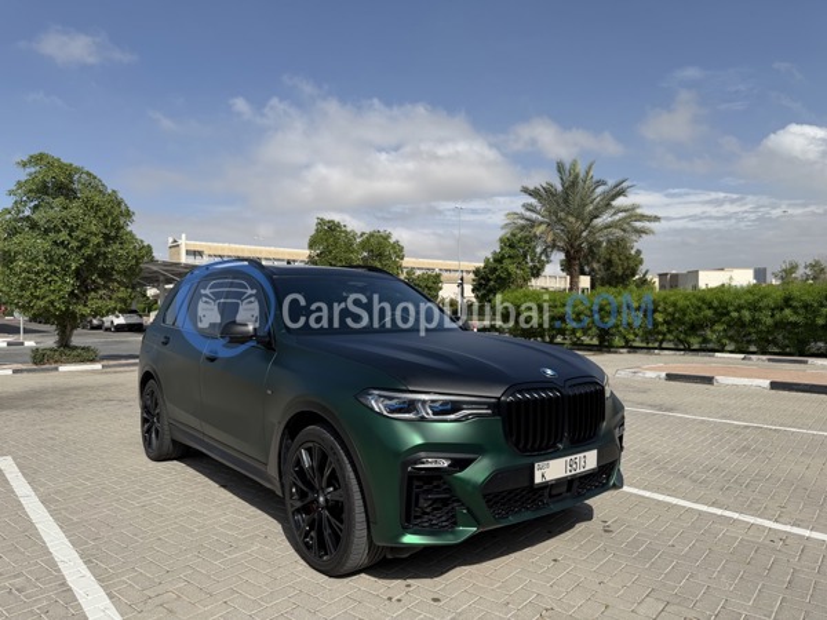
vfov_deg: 56.8
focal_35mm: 24
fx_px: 573
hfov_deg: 71.6
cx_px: 414
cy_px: 310
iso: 80
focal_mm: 6.76
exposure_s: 1/7353
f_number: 1.78
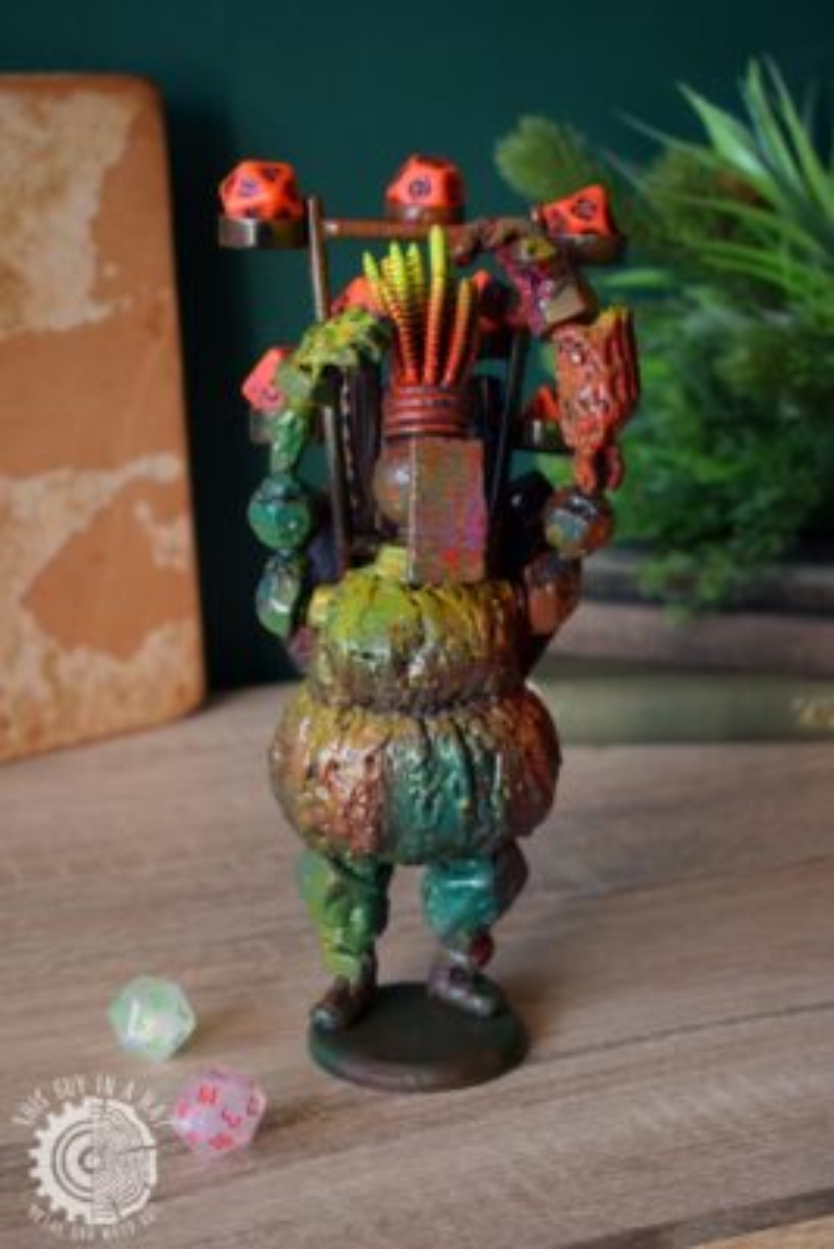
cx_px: 417
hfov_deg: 22.6
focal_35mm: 60
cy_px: 624
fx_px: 2083
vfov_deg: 33.4
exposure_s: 1/60
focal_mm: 40
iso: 1000
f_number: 5
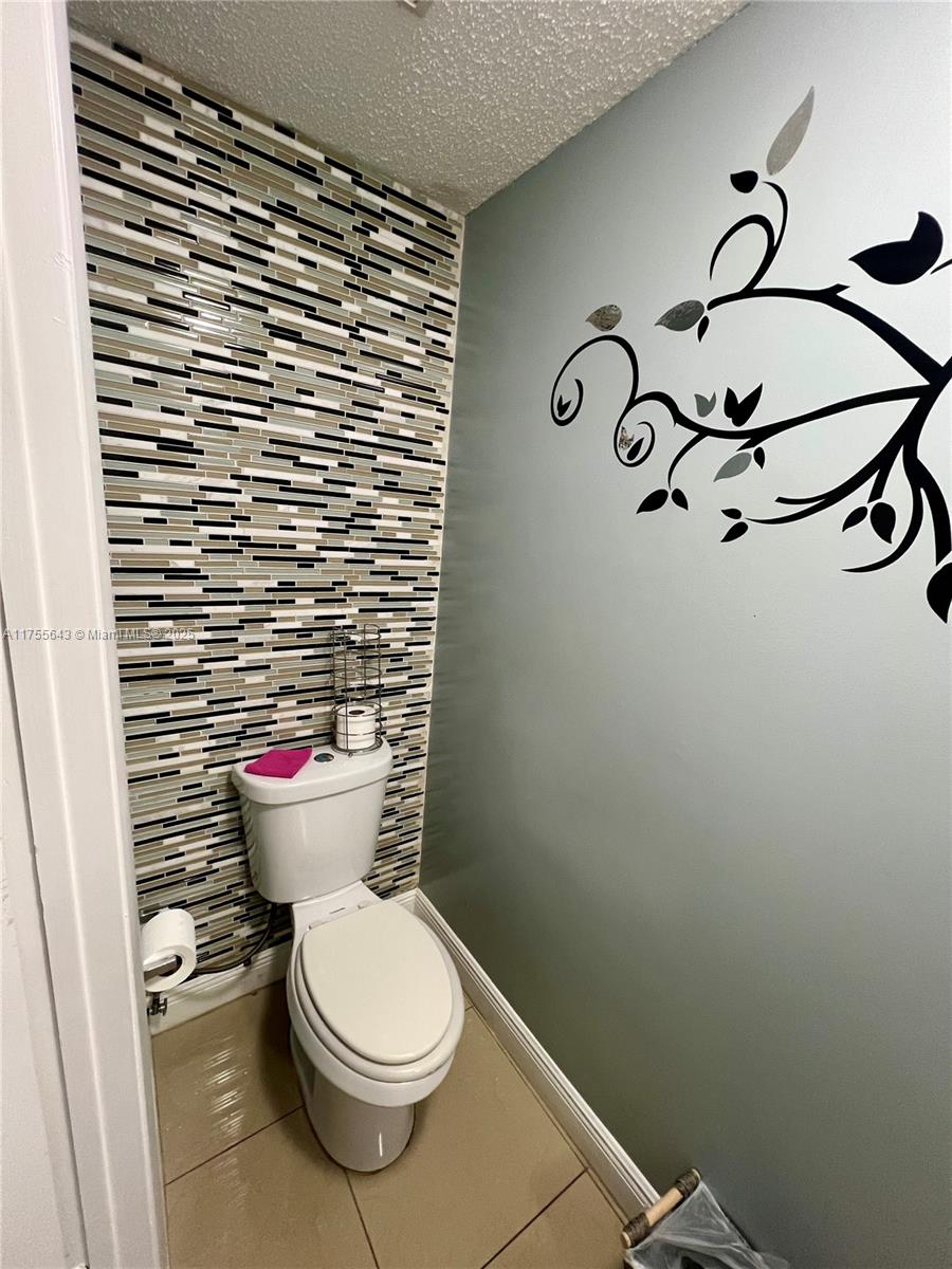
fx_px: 477
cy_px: 634
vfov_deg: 106.2
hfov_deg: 89.9
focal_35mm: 13
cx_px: 476
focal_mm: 1.57
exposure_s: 1/60
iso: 250
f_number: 1.8
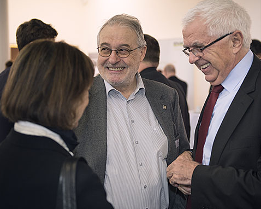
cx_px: 128
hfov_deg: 33.0
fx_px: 440
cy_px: 105
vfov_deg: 26.7
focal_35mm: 57
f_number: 2.8
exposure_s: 1/160
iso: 1600
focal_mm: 50
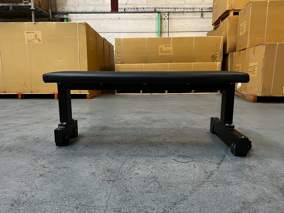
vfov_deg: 53.1
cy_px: 106
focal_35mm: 26
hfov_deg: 67.3
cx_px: 142
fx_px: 213
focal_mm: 5.7
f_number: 1.5
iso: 320
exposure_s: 1/50
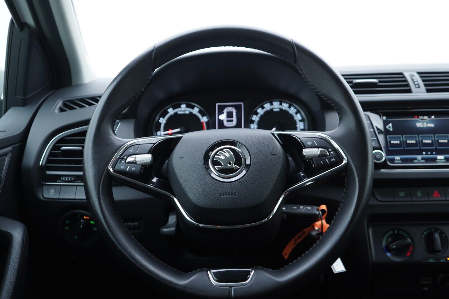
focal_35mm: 36
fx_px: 449
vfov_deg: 36.9
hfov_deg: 53.1
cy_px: 150
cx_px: 224
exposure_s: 1/40
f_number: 2.8
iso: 200
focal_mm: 24
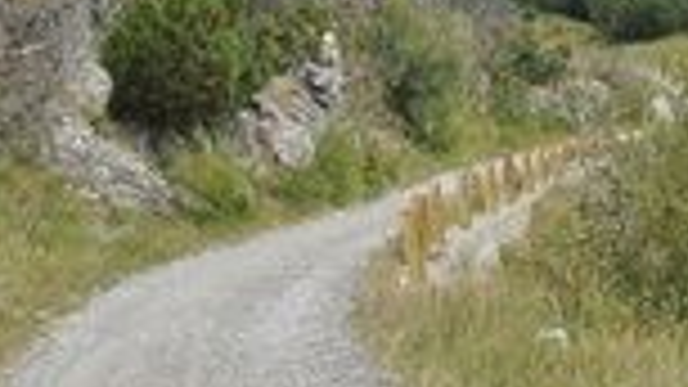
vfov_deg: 9.0
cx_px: 902
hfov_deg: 15.3
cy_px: 92
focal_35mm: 134
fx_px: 2444
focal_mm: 10
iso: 100
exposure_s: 1/640
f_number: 4.5
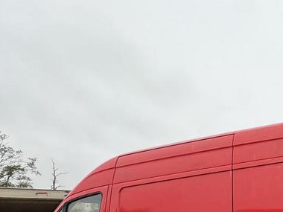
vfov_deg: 39.1
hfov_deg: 42.7
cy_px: 200
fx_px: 270
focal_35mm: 33
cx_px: 314
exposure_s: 1/99
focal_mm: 2.22
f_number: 2.2
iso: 64
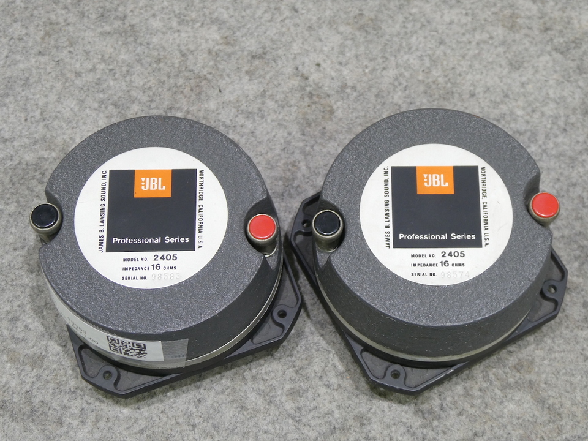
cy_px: 220
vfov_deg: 18.7
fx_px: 1342
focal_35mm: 79
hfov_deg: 24.7
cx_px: 294
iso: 200
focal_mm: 14.1
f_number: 4.7
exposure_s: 1/13
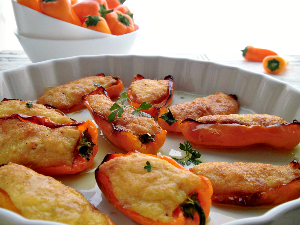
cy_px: 112
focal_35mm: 47
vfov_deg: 30.9
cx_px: 150
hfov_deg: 40.4
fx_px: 407
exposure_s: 1/80
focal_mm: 8.3
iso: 100
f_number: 3.4
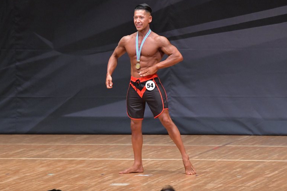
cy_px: 95
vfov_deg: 4.8
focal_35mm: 289
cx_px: 143
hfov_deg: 7.1
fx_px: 2303
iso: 8000
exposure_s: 1/400
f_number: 5.6
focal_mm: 190
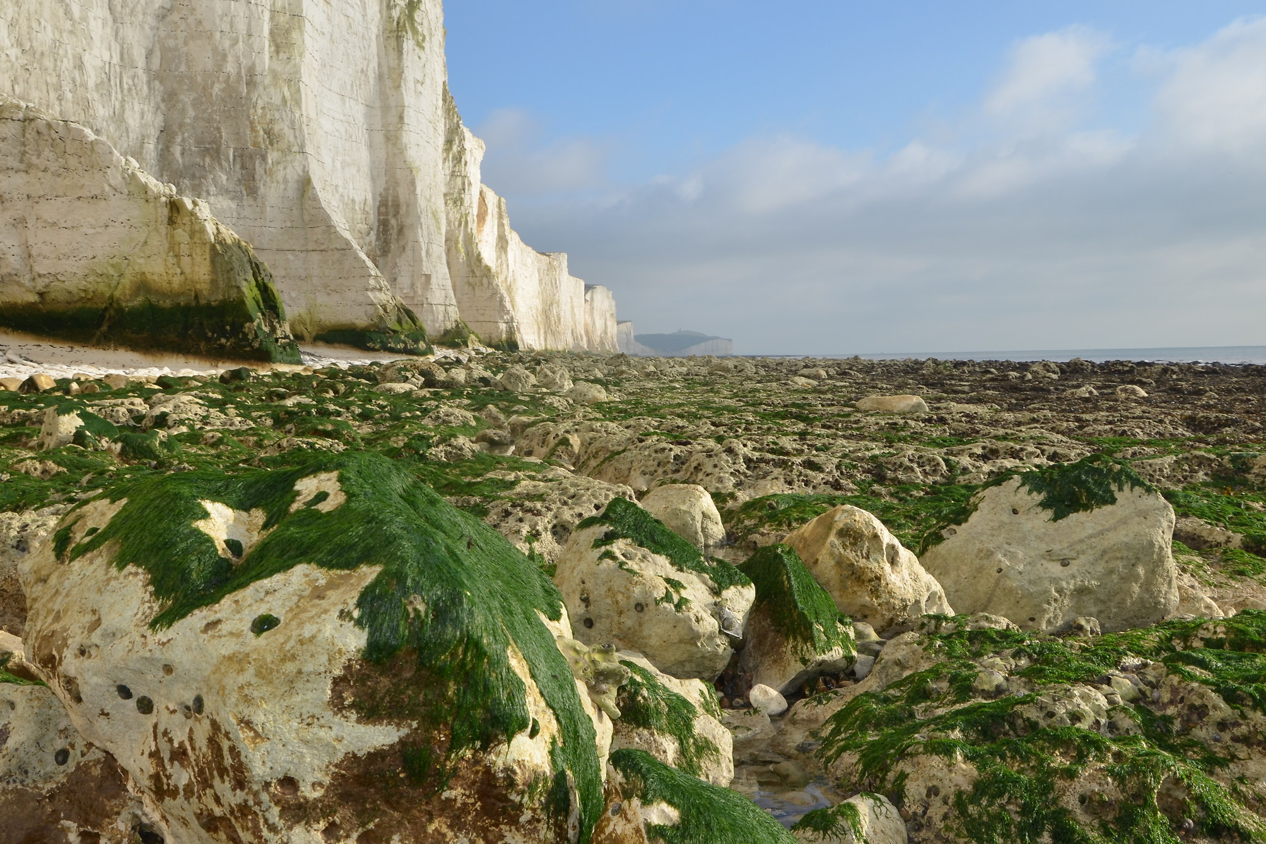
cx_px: 579
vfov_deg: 35.3
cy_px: 356
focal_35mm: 38
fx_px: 1322
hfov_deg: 51.1
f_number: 11
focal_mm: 21
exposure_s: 1/200
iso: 125
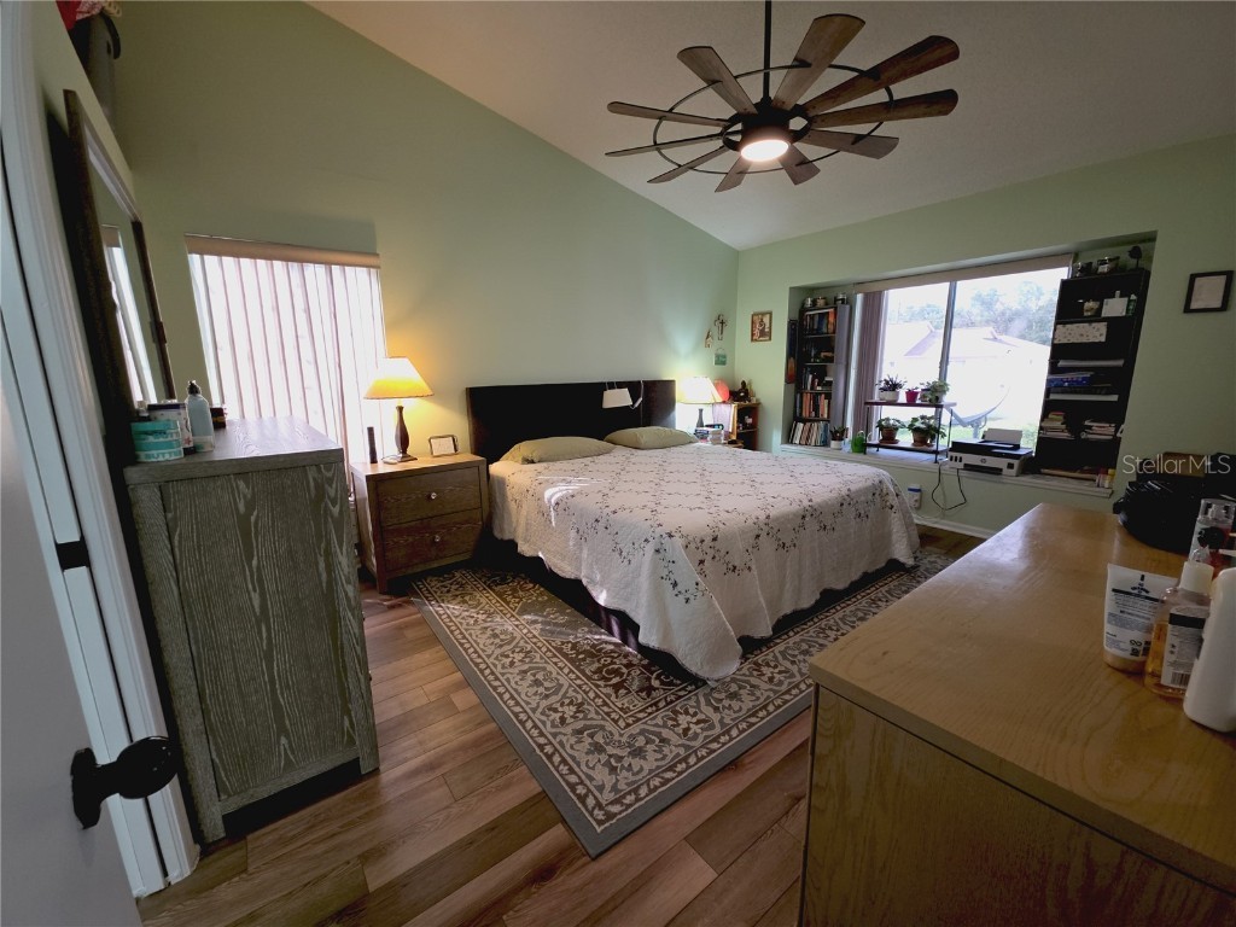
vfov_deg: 89.9
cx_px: 618
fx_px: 464
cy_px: 464
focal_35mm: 13
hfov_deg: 106.2
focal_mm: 2.2
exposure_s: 1/60
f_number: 1.9
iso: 160
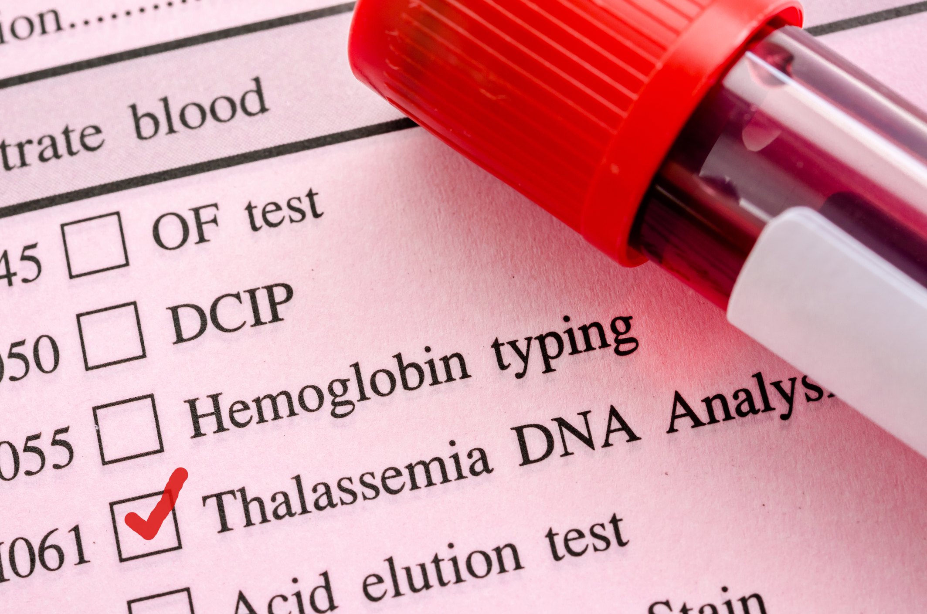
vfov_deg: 15.1
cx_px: 464
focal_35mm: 90
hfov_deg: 22.7
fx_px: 2313
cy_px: 307
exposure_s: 1/15
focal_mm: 60
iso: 125
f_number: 13
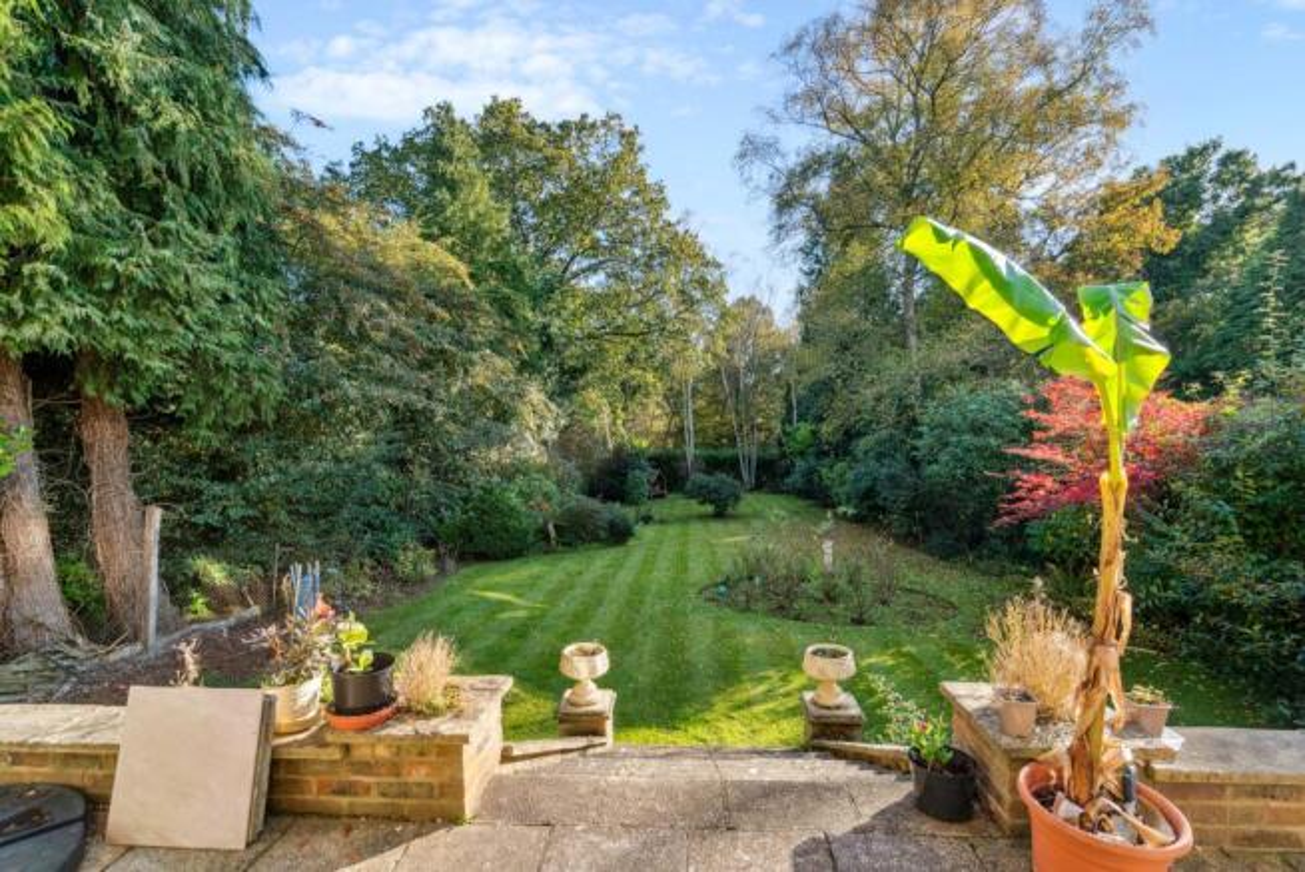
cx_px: 652
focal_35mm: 16
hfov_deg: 96.7
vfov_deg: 73.8
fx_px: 580
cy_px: 436
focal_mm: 16
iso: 1600
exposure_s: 1/500
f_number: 6.3
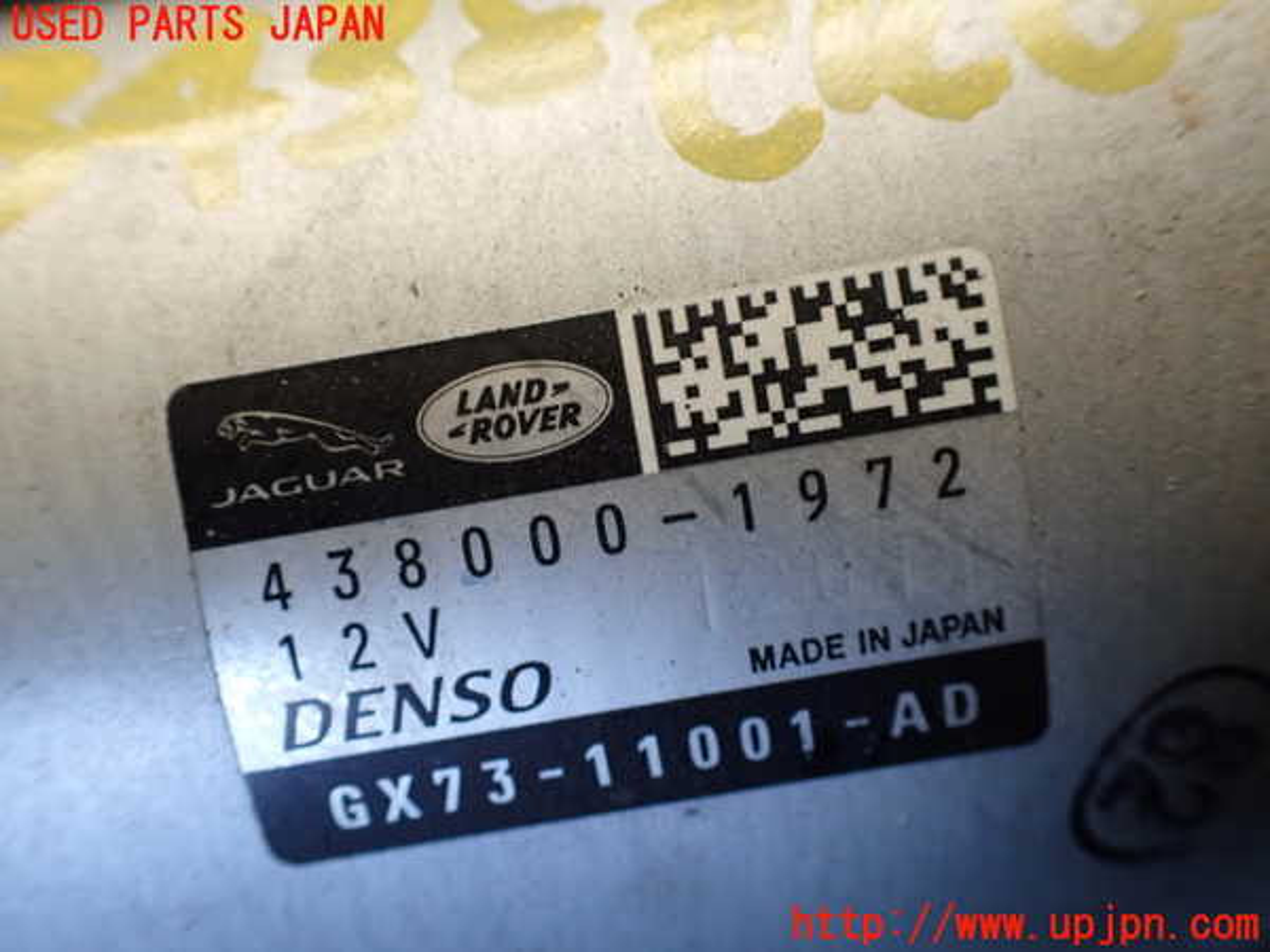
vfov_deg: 46.8
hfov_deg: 60.0
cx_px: 635
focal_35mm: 30
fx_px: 1101
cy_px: 476
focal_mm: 5.4
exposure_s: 1/125
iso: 400
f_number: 2.3
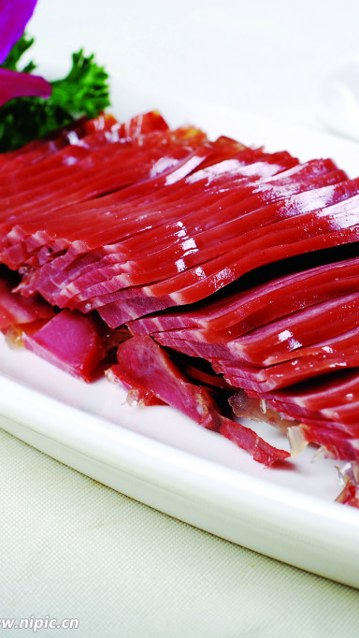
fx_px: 1995
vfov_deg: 18.2
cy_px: 319
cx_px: 360
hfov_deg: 10.2
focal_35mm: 118
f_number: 9
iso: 100
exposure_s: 1/160
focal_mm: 50
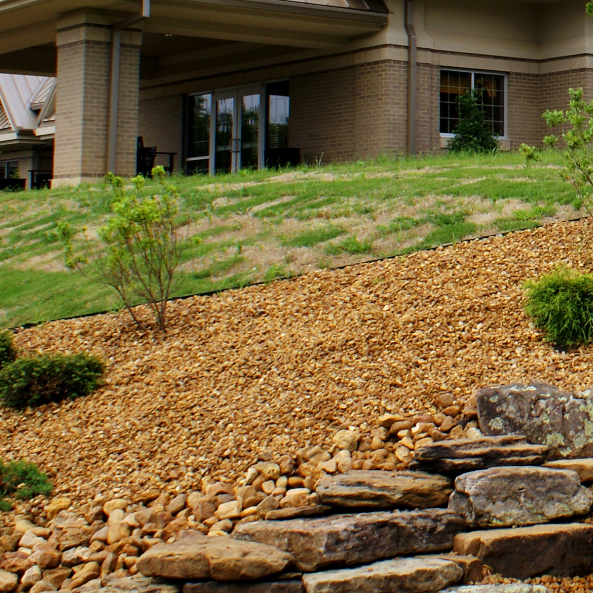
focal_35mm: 77
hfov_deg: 20.6
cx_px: 762
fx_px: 1492
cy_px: 14
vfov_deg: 21.7
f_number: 10
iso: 100
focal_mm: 18
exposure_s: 1/100
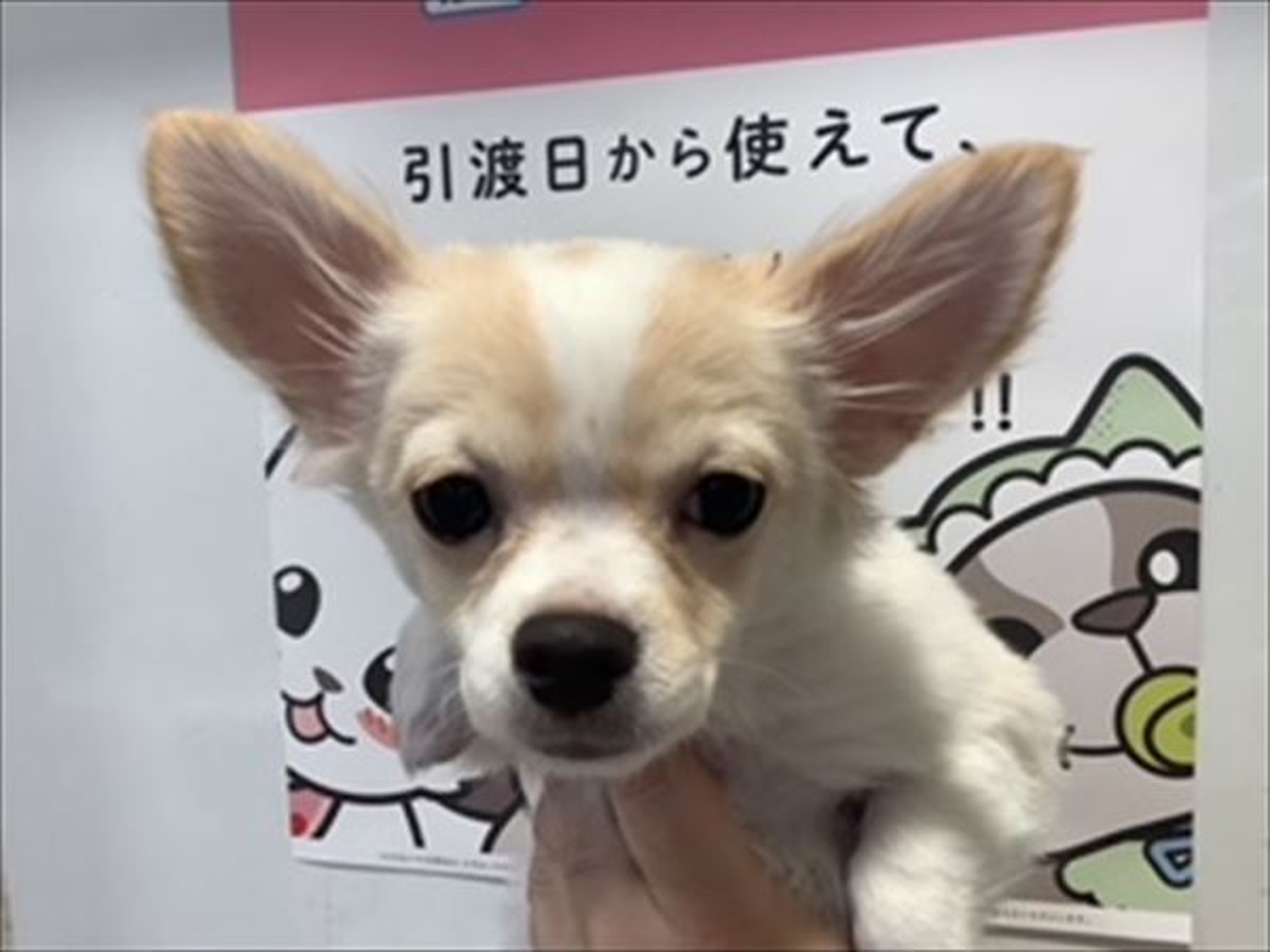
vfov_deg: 45.4
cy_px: 476
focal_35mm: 31
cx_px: 635
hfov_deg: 58.4
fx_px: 1137
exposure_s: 1/100
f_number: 2.4
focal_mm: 3.3
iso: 64
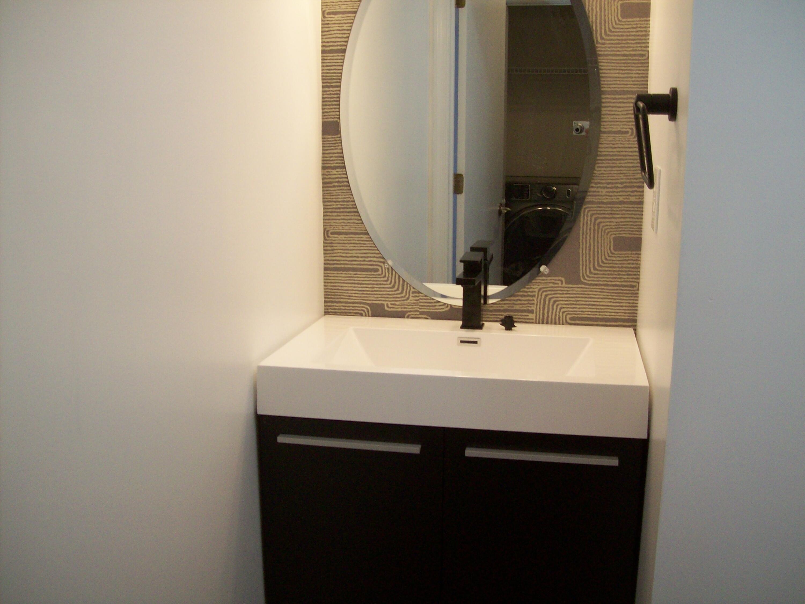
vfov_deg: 39.7
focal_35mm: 36
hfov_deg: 51.4
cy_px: 302
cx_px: 402
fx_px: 837
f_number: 2.7
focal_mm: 6
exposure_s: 1/64
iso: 114
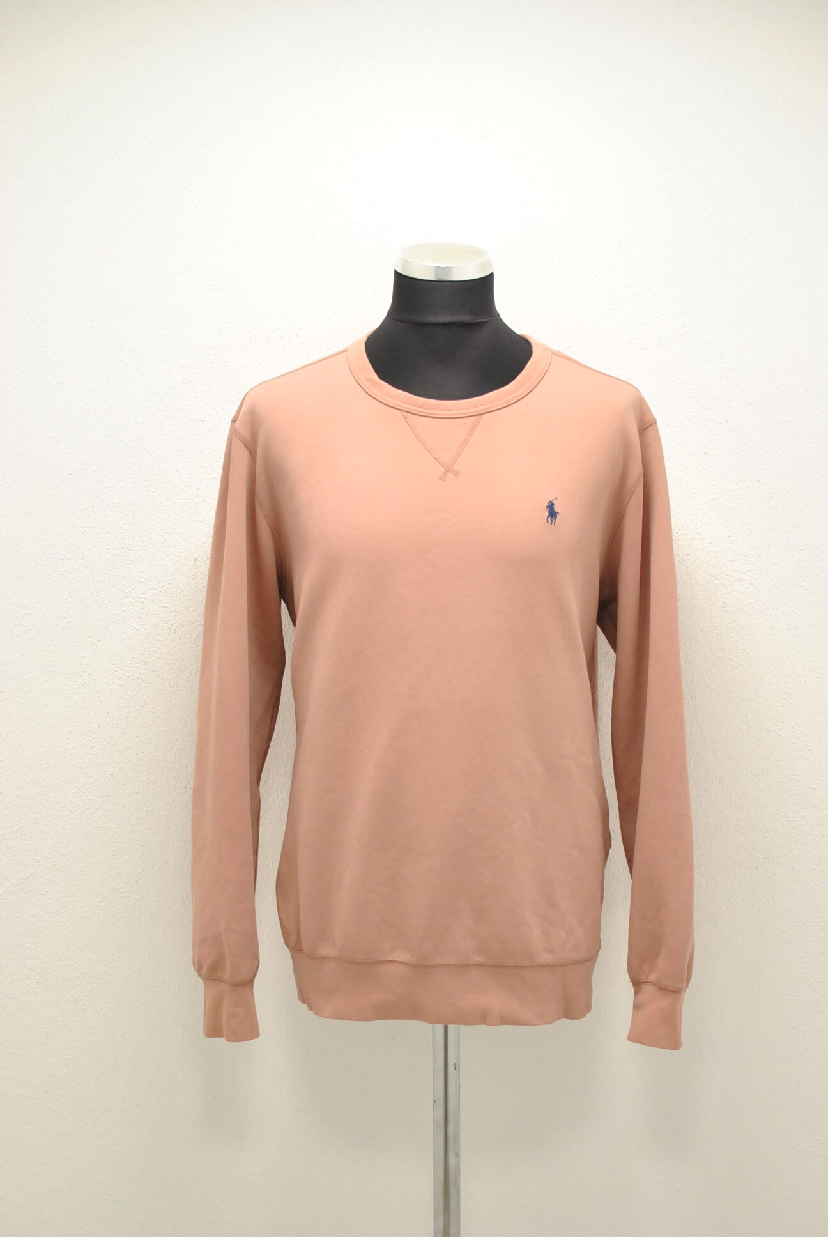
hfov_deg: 25.8
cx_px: 414
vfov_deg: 37.8
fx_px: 1806
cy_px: 618
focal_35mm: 52
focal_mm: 35
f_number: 4
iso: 800
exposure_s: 1/125
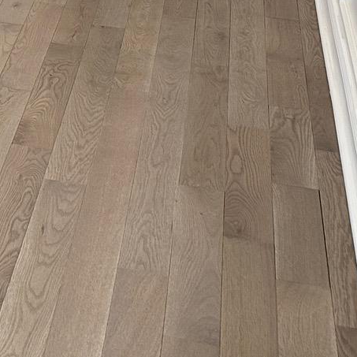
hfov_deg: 16.4
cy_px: -243
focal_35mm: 96
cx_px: -191
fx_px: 1120
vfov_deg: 15.9
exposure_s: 1/63
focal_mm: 6.86
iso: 125
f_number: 1.78
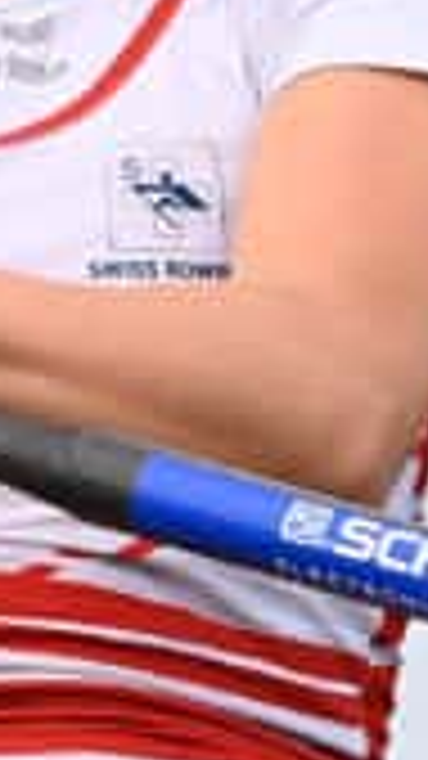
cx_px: -207
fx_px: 57146
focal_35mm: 2831
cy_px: 306
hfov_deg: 0.4
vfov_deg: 0.8
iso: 640
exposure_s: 1/1600
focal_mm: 380
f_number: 6.3
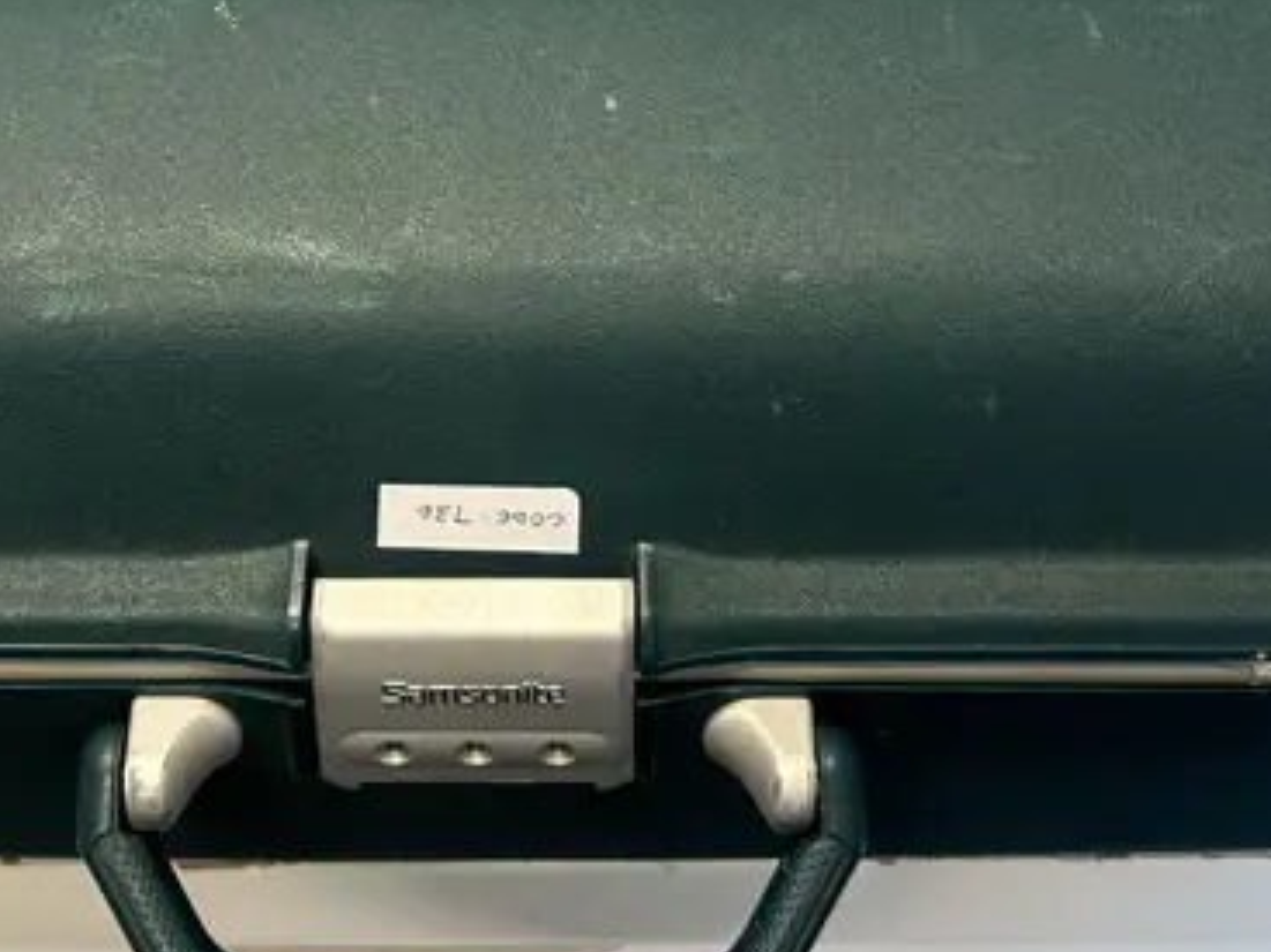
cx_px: 519
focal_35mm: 67
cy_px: -132
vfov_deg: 20.7
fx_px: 2459
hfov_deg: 28.9
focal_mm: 6.86
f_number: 1.78
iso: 125
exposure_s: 1/50
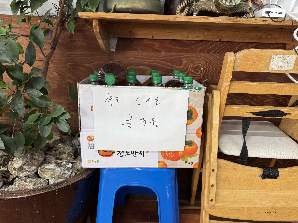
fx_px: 207
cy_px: 112
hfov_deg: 71.6
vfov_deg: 56.8
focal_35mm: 24
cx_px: 149
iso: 125
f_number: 1.78
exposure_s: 1/60
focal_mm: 6.76
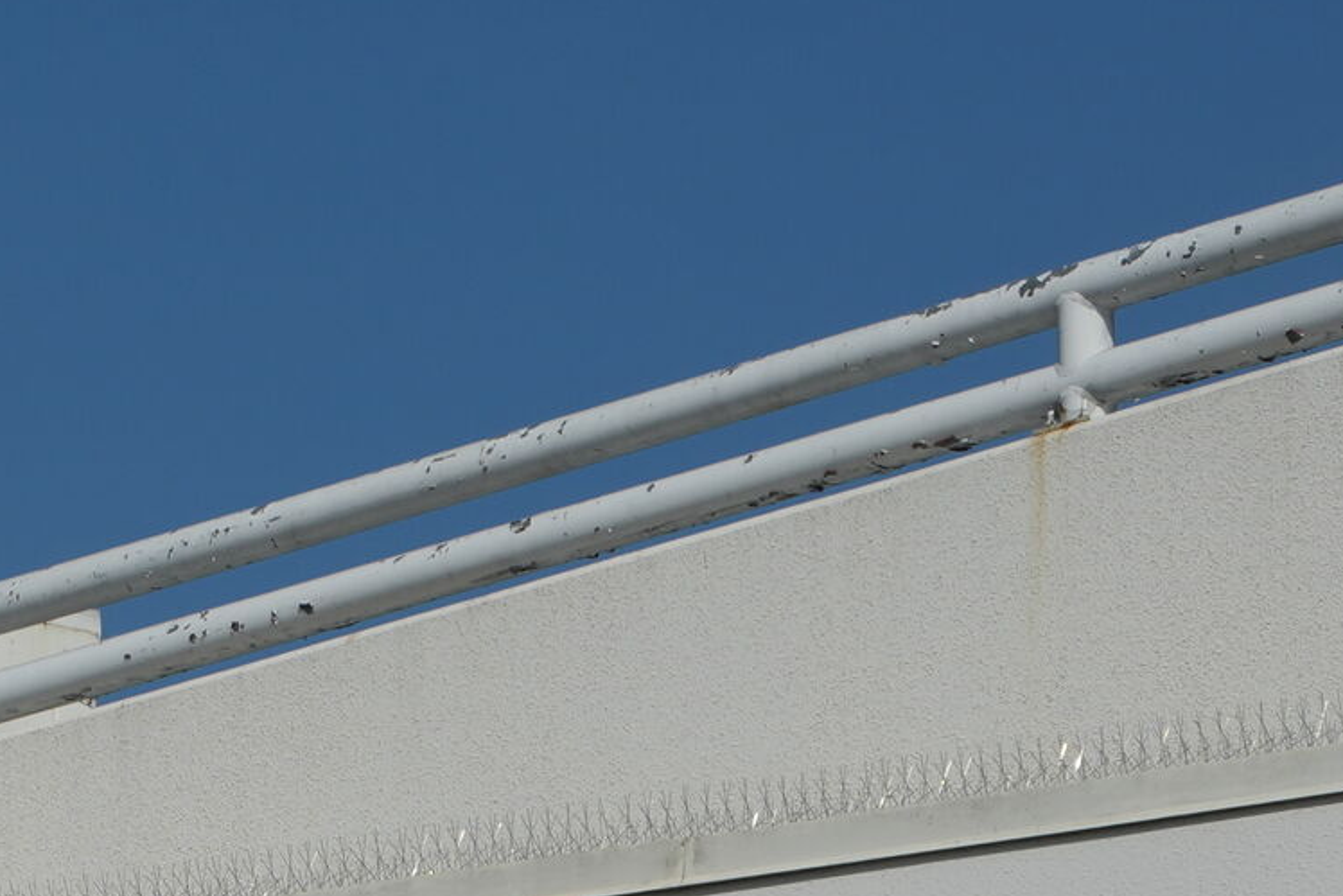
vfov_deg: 2.5
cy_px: 2575
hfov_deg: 3.8
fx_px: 20036
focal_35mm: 537
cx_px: -1388
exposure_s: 1/500
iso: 100
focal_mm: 93
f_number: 11
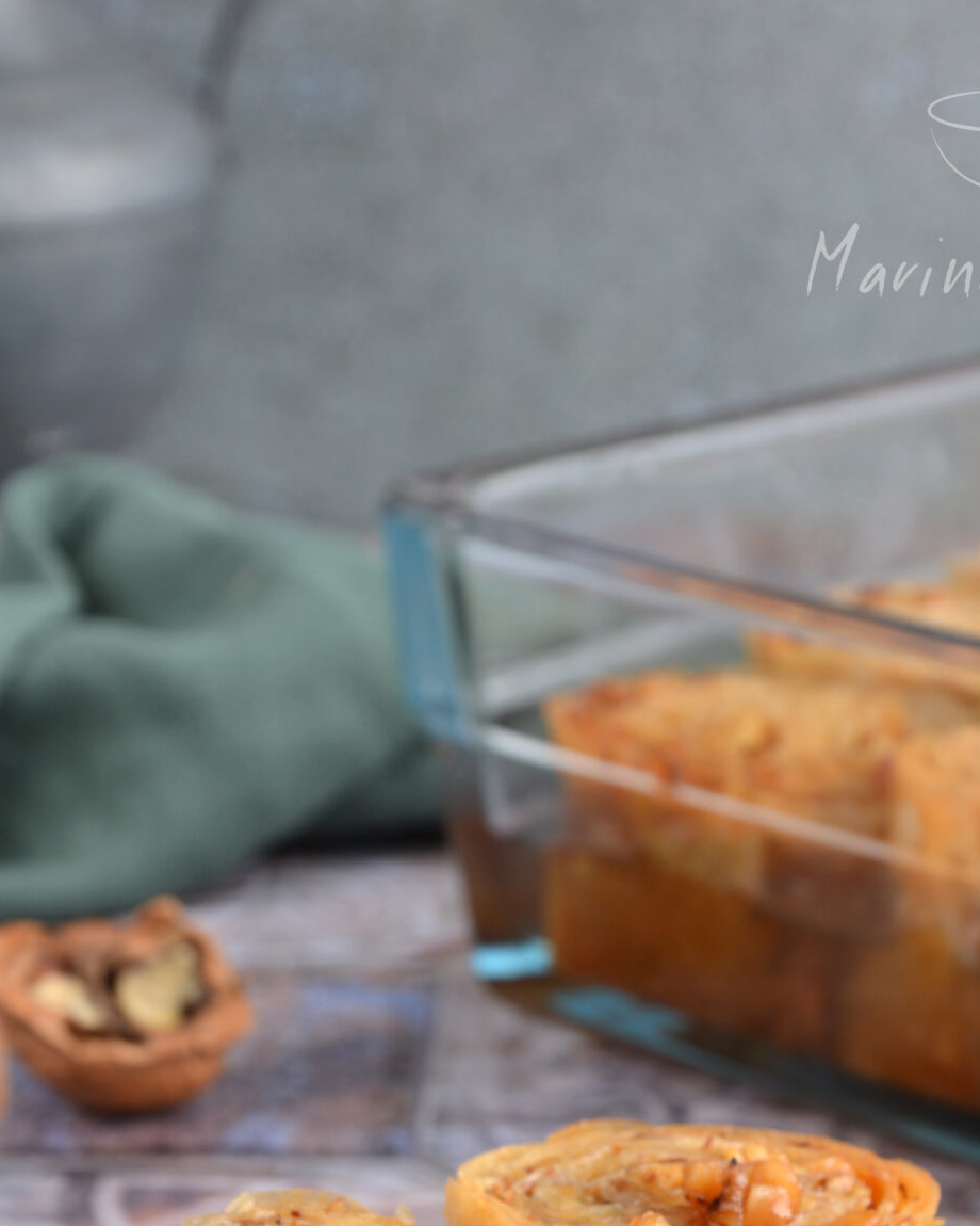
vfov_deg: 10.2
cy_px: 940
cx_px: 601
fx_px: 6816
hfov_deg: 8.2
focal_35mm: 188
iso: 100
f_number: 9
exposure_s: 2
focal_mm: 80
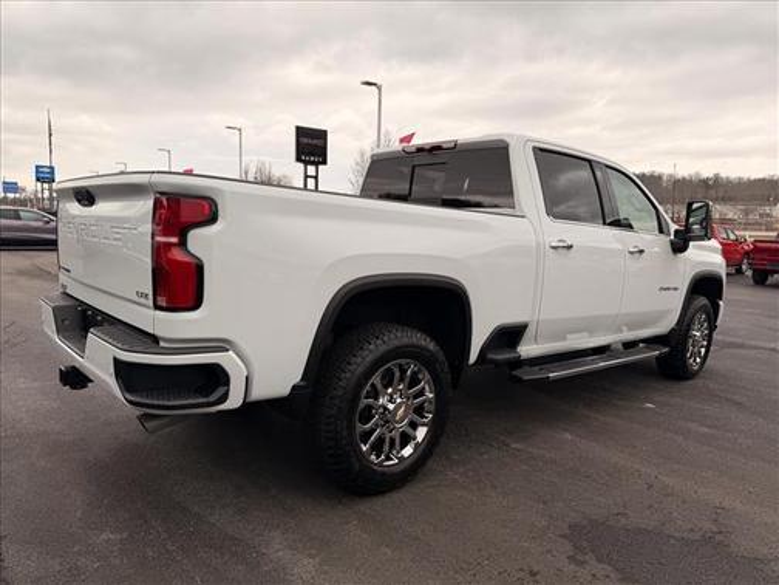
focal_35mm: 24
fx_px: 540
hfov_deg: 71.6
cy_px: 292
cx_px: 390
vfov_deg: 56.8
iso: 80
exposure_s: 1/788
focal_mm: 6.76
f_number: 1.78
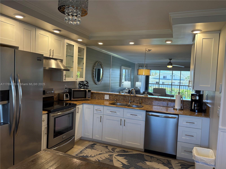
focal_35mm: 26
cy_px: 84
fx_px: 170
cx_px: 113
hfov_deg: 67.3
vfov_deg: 53.1
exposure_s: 1/148
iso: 100
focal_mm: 5.96
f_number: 1.6
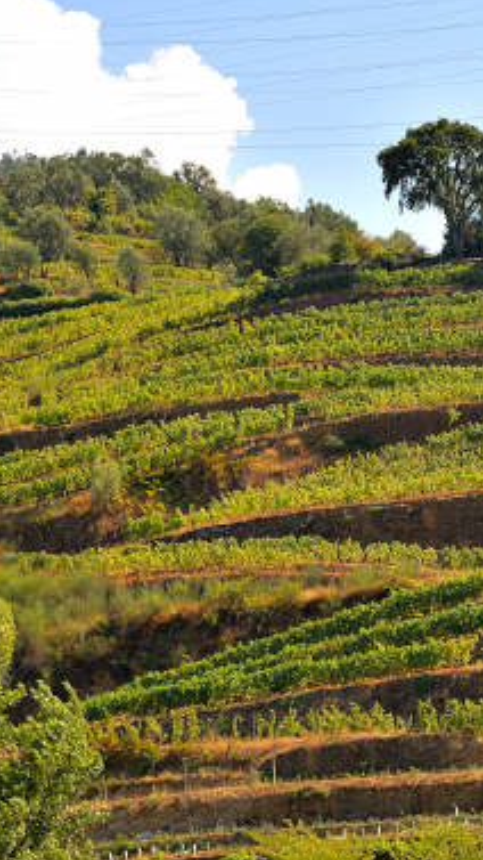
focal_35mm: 179
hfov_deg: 6.7
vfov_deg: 12.0
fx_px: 4076
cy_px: 489
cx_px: 633
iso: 100
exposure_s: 1/200
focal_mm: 92
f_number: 3.5
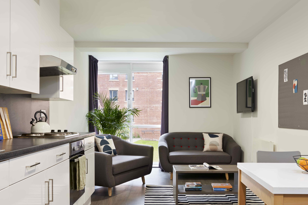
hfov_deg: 53.1
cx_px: 159
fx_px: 308
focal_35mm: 36
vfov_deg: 36.7
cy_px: 127
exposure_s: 1/3
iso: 50
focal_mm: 24
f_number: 10
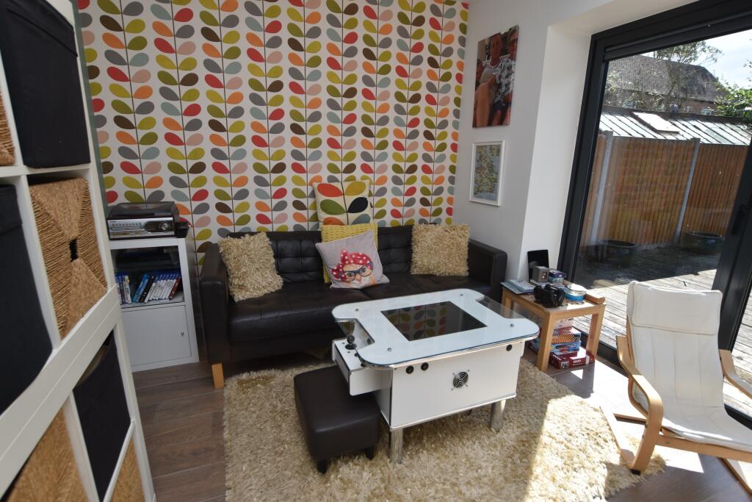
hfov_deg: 92.4
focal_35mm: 17
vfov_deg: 69.7
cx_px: 376
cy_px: 251
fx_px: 360
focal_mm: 11.5
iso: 100
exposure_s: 1/160
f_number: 6.3
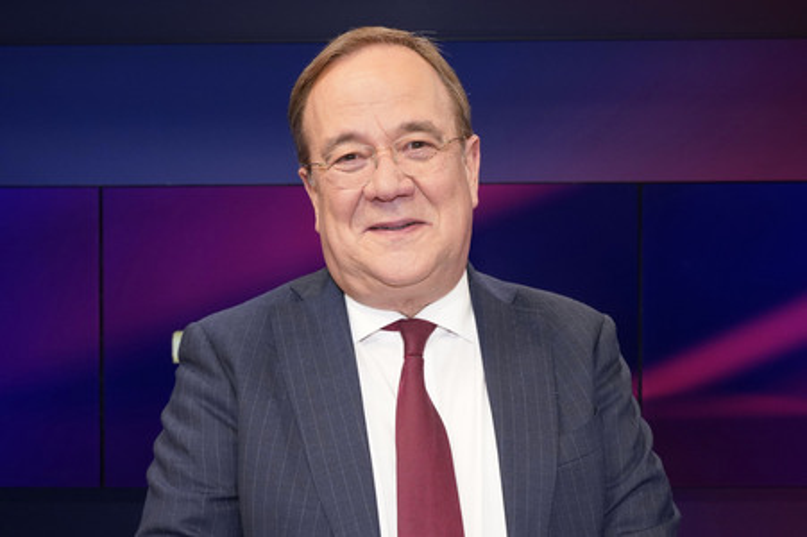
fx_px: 672
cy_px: 268
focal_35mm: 30
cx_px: 404
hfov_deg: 62.0
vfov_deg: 43.5
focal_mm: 30
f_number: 5.6
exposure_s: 1/125
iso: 2000
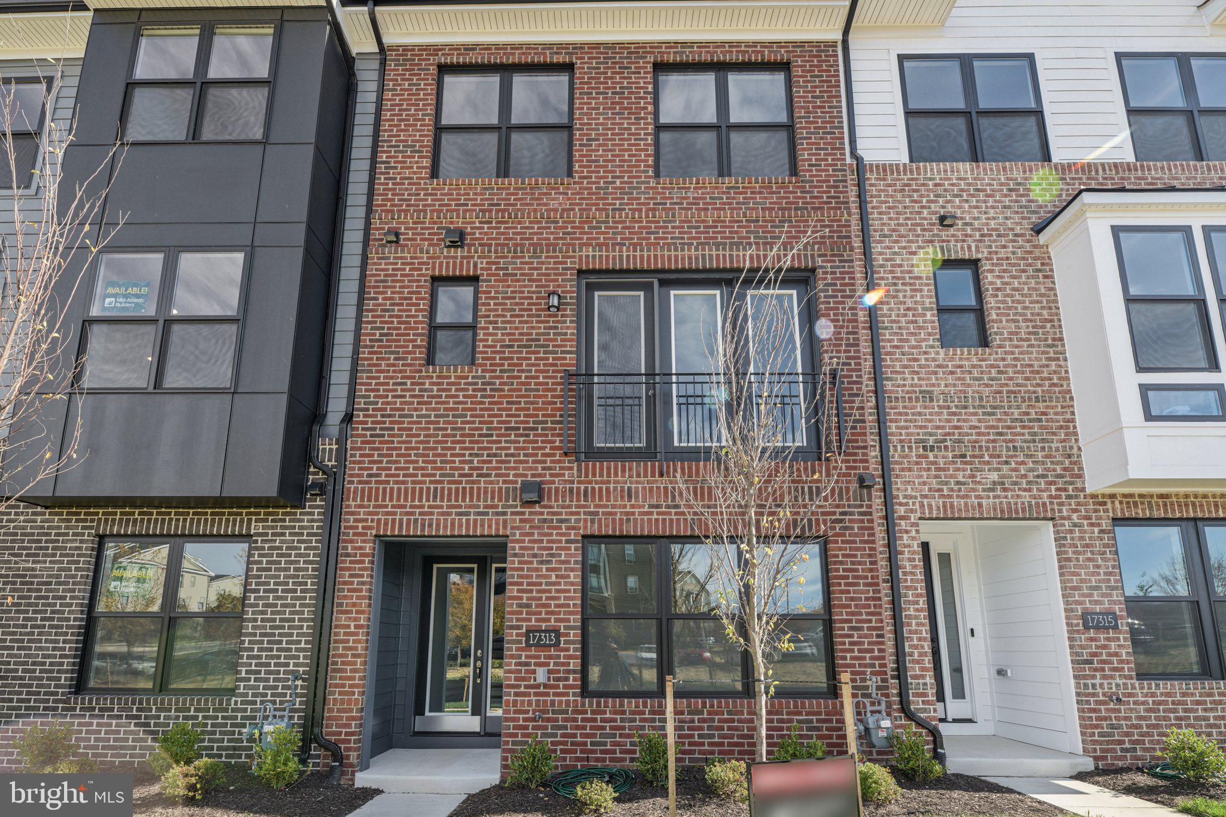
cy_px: 408
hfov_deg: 104.3
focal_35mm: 14
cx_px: 613
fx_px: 477
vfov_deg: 81.2
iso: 100
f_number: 8
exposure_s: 1/60
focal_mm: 14
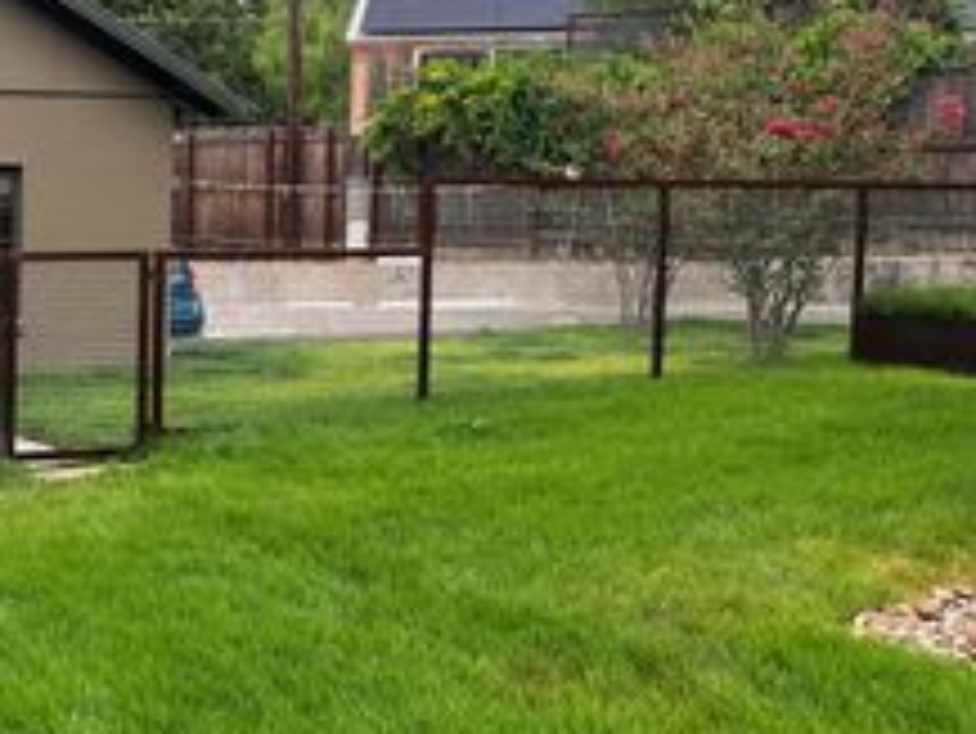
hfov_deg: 29.5
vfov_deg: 24.4
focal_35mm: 60
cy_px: 299
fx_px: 1693
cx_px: -54
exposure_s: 1/635
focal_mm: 5.1
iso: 50
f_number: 1.6
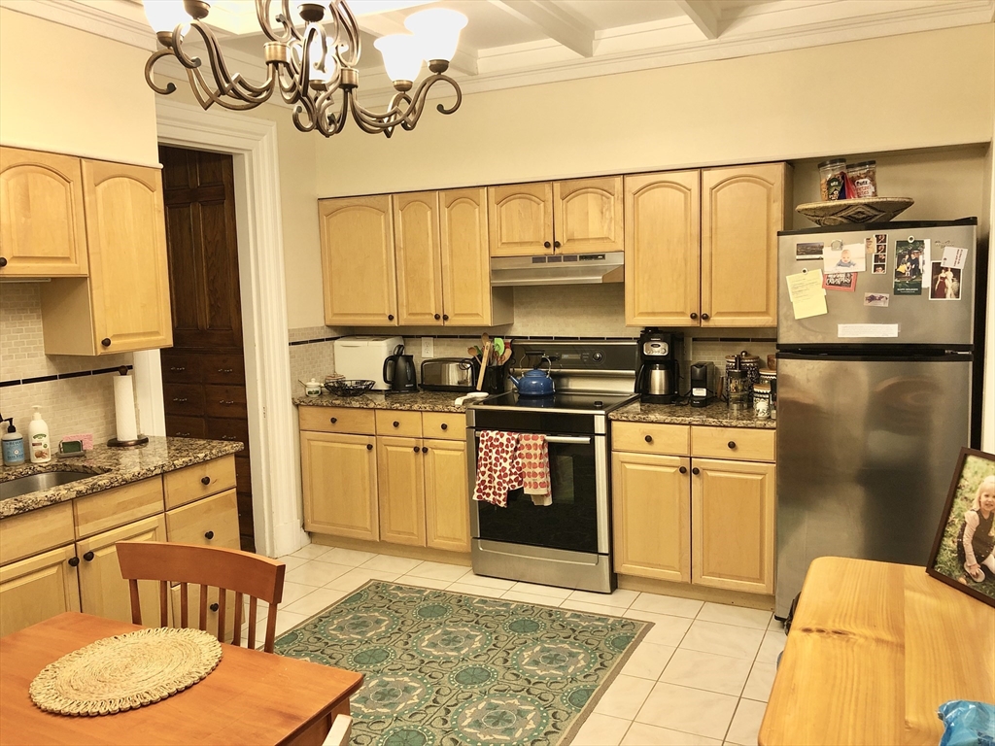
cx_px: 498
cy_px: 373
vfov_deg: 49.7
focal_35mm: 28
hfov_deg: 63.4
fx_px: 805
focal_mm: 3.99
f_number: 1.8
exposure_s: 1/15
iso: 50
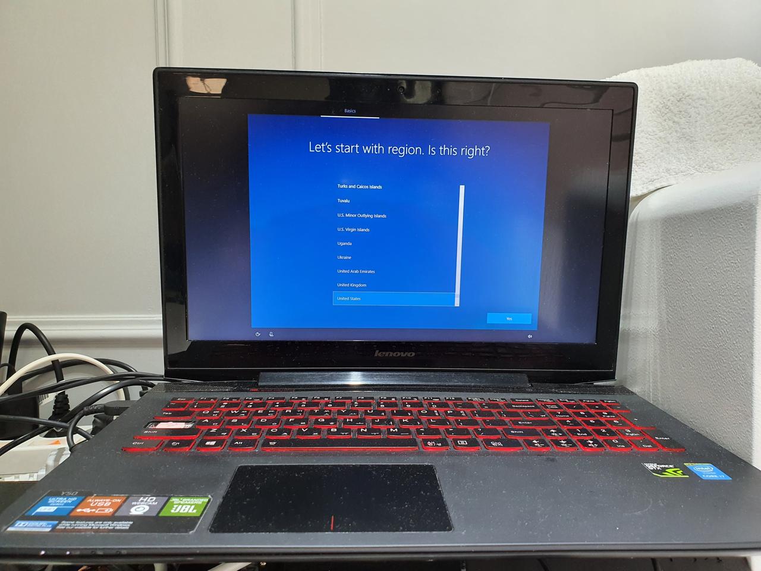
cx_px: 380
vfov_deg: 53.1
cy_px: 286
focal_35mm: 26
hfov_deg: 67.3
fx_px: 572
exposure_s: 1/60
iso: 200
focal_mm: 4.3
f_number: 2.4
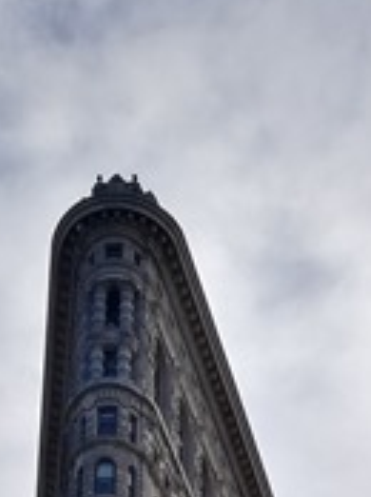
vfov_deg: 14.9
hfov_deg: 13.2
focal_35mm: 112
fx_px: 1604
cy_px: 943
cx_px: 223
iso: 50
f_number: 2.2
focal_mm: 4.5
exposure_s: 1/1239
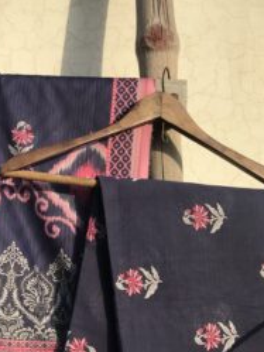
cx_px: 61
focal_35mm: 45
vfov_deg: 42.1
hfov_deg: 31.5
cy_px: 182
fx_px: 457
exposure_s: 1/1497
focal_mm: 3.99
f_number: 1.8
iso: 20
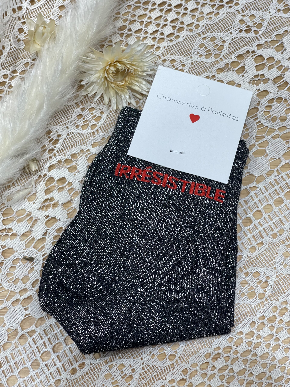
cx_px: 145
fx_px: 715
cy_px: 194
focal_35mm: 64
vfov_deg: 30.3
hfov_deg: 22.9
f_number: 2.2
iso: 250
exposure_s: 1/50
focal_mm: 7.5
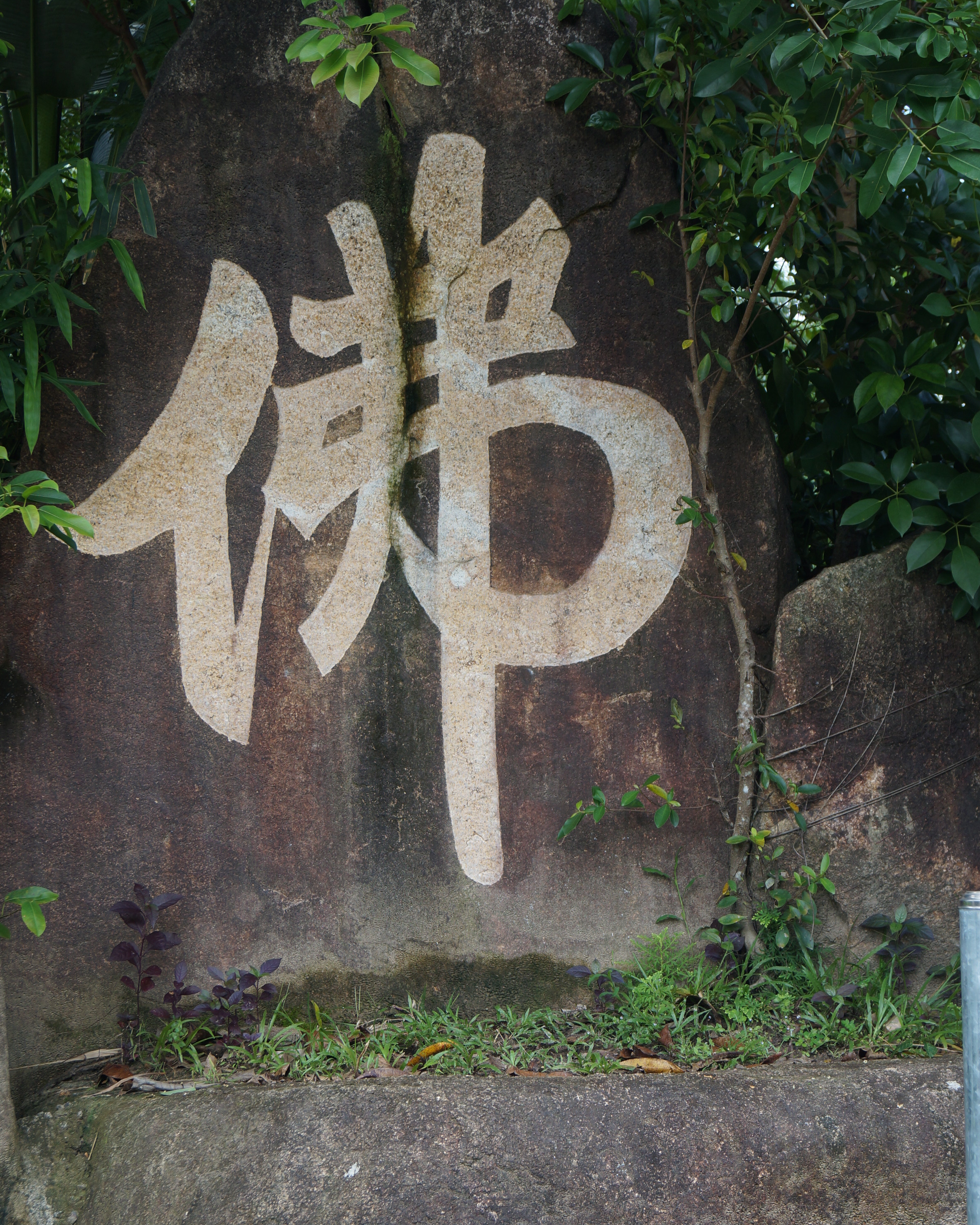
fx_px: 2159
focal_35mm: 60
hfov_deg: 25.6
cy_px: 691
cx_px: 491
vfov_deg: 31.6
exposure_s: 1/100
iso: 100
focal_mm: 35
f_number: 5.6
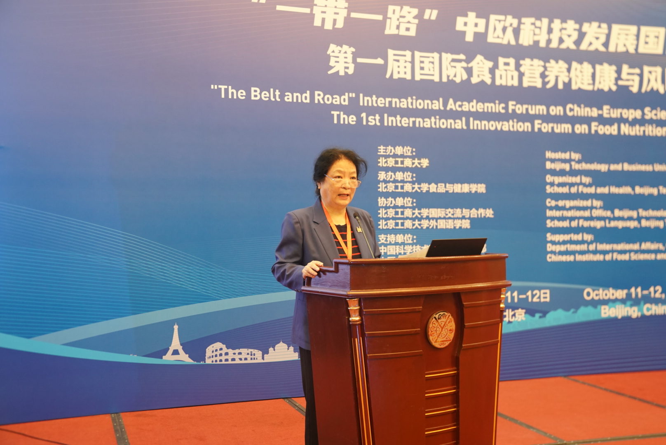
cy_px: 222
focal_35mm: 40
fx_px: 741
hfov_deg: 48.4
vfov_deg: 33.5
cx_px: 333
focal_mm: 40
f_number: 4
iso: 2500
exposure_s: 1/40
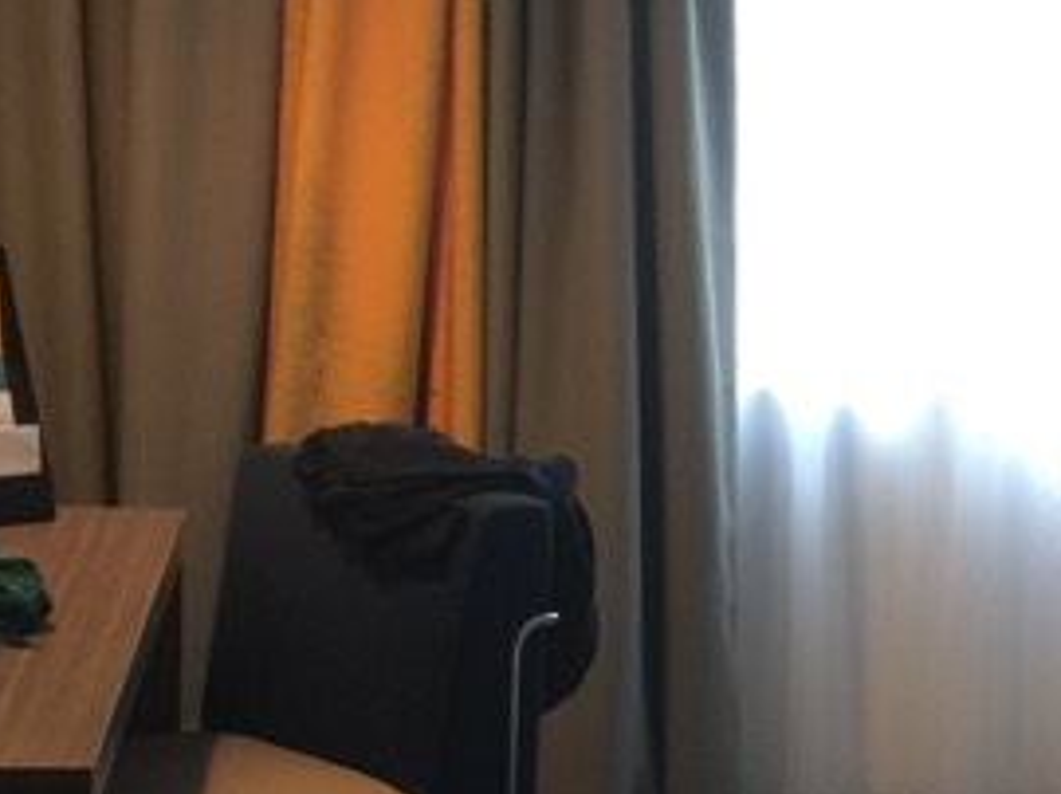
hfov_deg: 16.8
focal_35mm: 110
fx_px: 3369
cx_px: 1407
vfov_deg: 13.4
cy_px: 621
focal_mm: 4.15
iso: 50
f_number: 2.2
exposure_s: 1/17
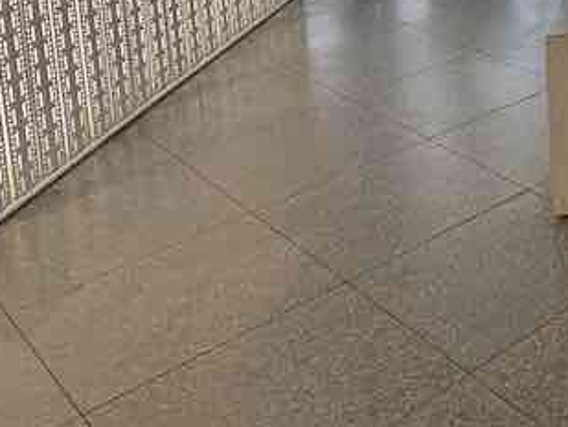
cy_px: -188
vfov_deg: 21.7
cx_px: 829
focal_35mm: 58
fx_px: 952
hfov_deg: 25.7
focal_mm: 2.22
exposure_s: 1/120
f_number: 2.2
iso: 80
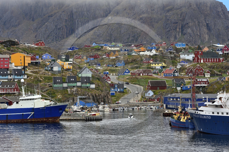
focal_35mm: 160
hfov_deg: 12.8
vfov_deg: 8.6
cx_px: 114
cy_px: 76
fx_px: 1017
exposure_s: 1/320
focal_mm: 160
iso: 200
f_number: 5.6
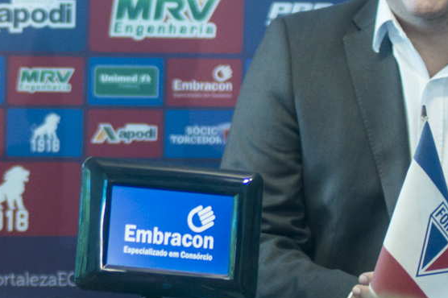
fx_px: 3582
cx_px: -166
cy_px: 66
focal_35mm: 288
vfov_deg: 4.8
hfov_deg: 7.1
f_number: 2.8
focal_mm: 80
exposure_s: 1/250
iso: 1250
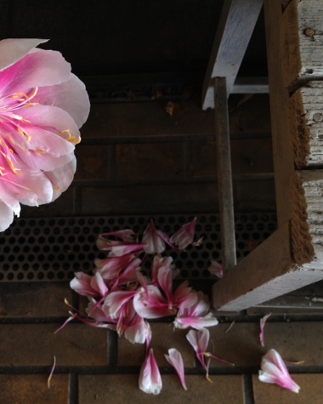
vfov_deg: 40.3
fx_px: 550
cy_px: 203
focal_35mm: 46
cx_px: 98
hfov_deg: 32.4
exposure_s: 1/30
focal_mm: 4.28
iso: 50
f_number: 2.4
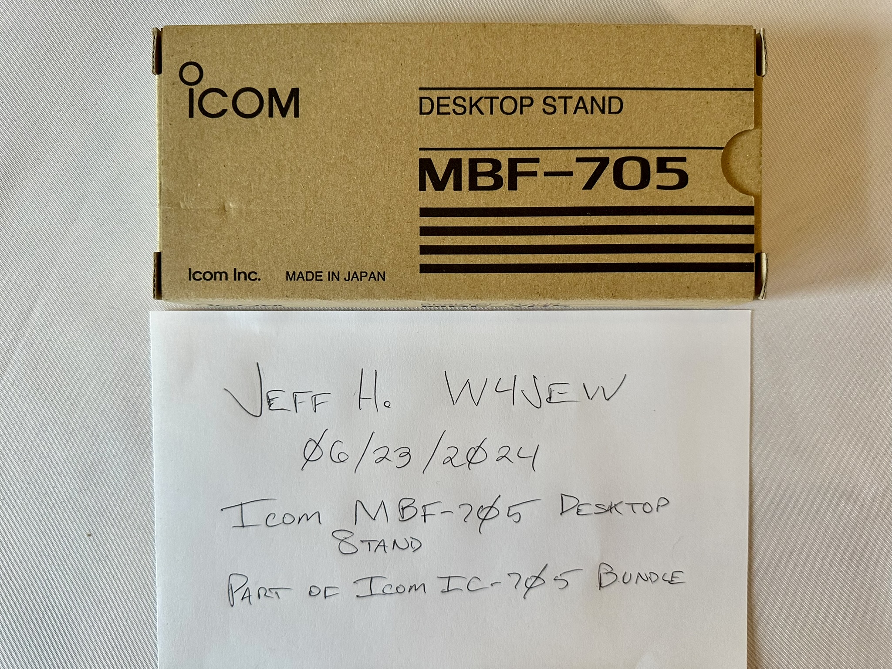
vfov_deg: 56.8
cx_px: 446
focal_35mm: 24
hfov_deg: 71.6
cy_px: 334
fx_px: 618
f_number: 1.78
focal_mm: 6.86
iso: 200
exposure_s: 1/58
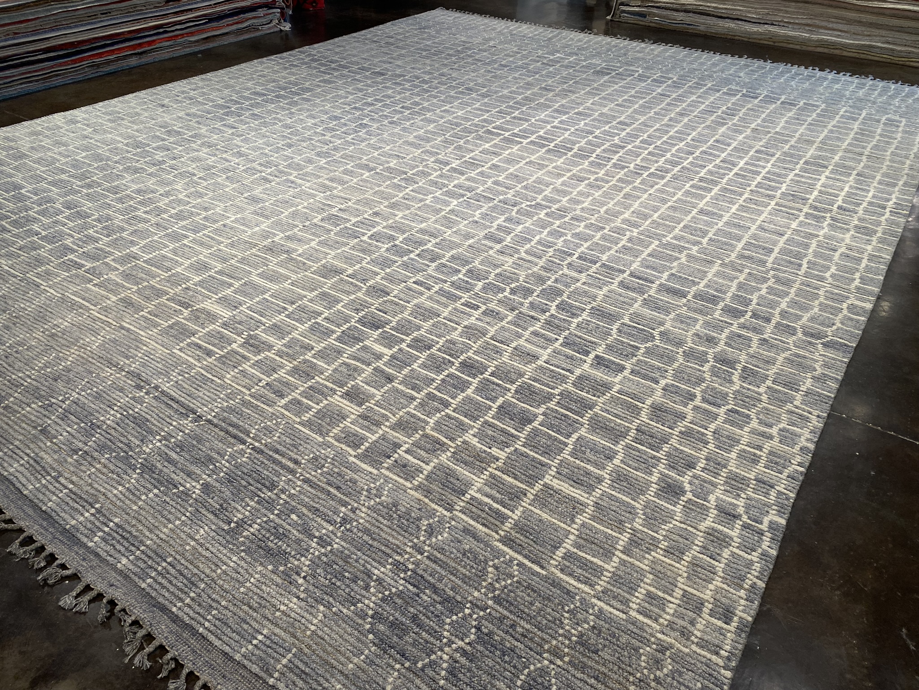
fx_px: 690
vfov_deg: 53.1
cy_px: 345
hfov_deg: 67.3
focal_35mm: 26
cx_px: 460
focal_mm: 4.25
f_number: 1.8
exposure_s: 1/120
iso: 125
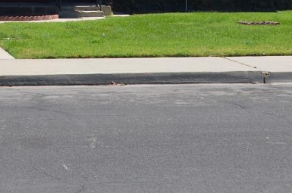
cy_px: -106
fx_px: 863
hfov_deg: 18.5
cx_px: -26
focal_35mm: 107
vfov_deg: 12.1
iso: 100
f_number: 9
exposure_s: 1/320
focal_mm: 21
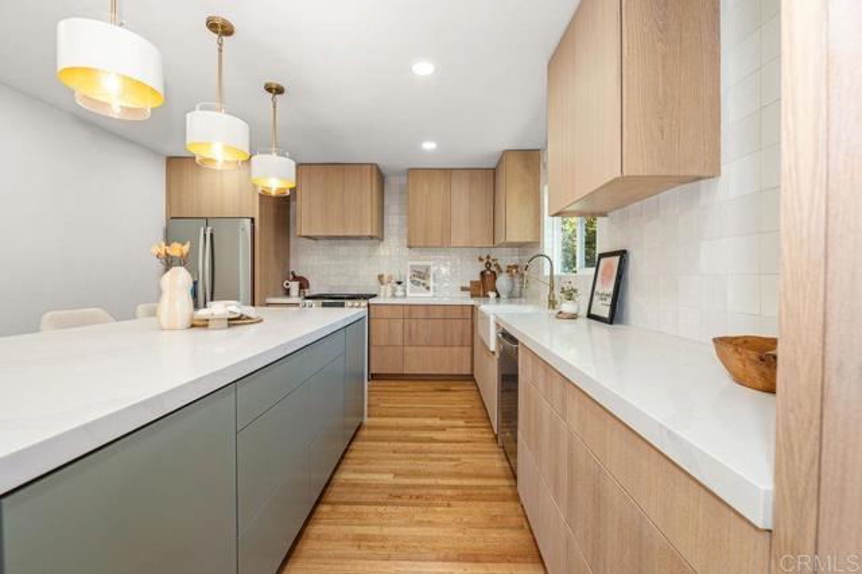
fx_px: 359
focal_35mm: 15
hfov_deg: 100.4
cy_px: 287
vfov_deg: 77.3
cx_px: 431
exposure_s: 1/5
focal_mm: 15
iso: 100
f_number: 6.3
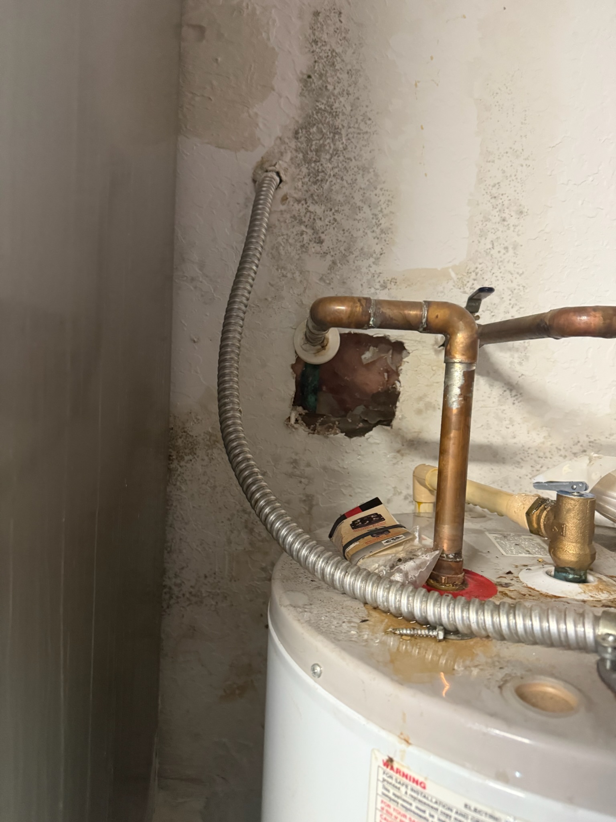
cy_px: 411
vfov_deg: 71.6
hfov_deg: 56.8
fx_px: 569
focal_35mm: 24
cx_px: 308
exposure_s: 1/60
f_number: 1.78
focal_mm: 6.76
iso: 640
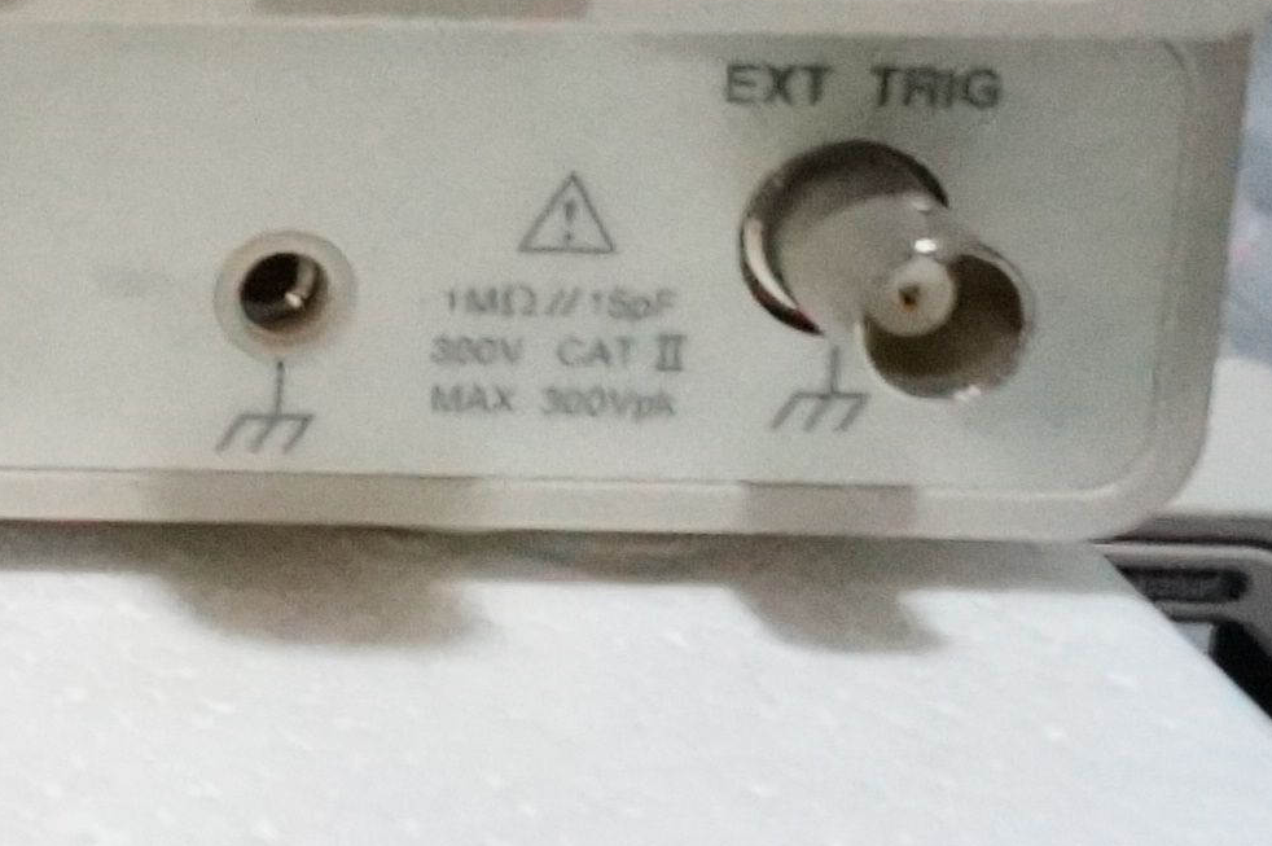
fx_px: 4766
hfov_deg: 12.5
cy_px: -932
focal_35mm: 135
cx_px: -1591
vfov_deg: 9.4
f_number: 6.3
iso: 12800
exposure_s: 1/400
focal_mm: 18
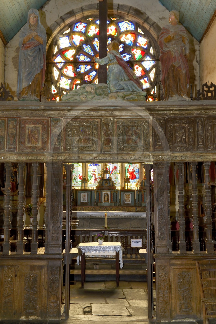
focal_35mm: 44
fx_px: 396
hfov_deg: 30.5
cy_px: 162
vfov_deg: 44.5
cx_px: 108
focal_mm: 44
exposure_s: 1/30
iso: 800
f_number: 5.6
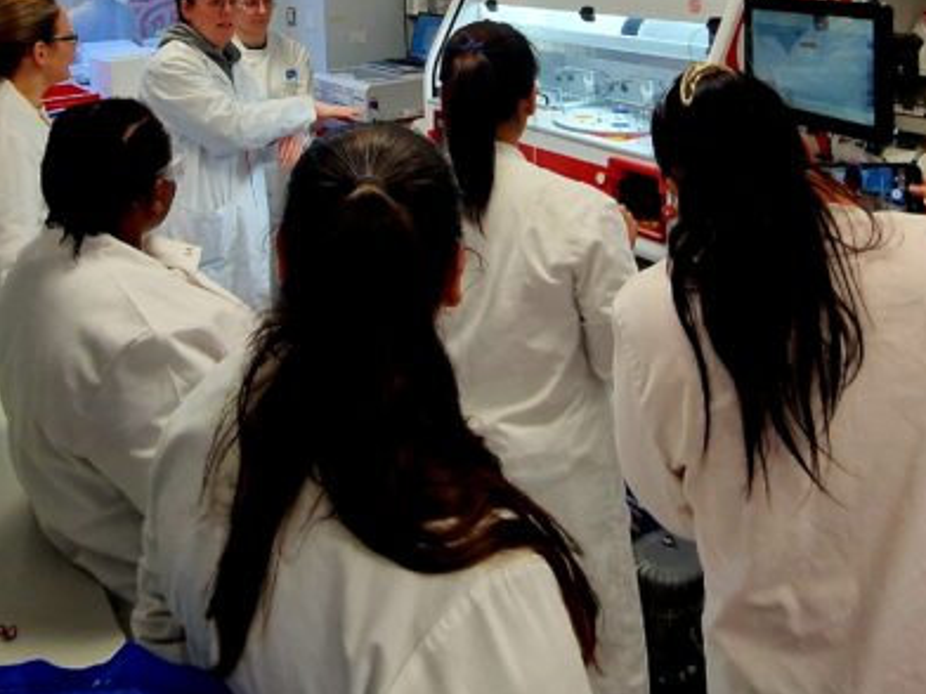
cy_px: -52
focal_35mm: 34
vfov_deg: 36.1
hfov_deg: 53.6
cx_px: 376
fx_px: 910
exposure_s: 1/50
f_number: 2.2
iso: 64
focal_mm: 2.2
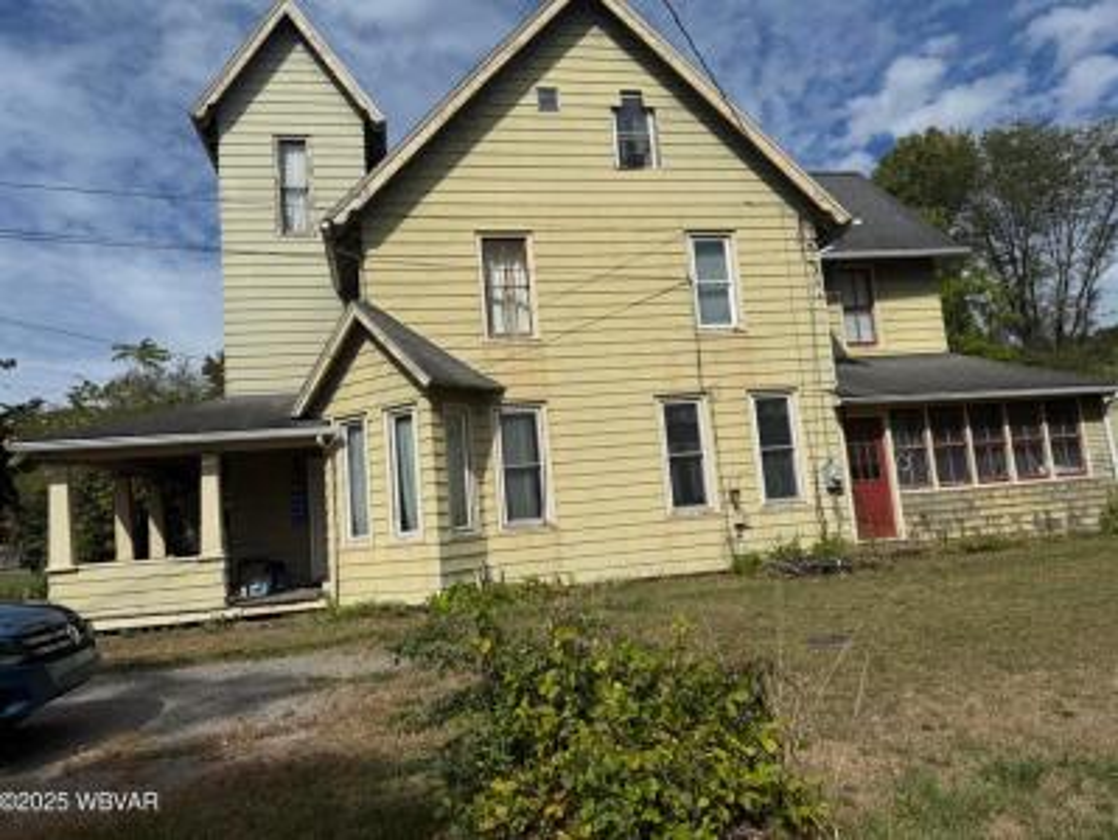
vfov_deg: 56.9
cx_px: 559
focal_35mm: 24
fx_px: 776
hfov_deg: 71.5
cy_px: 420
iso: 80
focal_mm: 6.76
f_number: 1.78
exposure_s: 1/10309
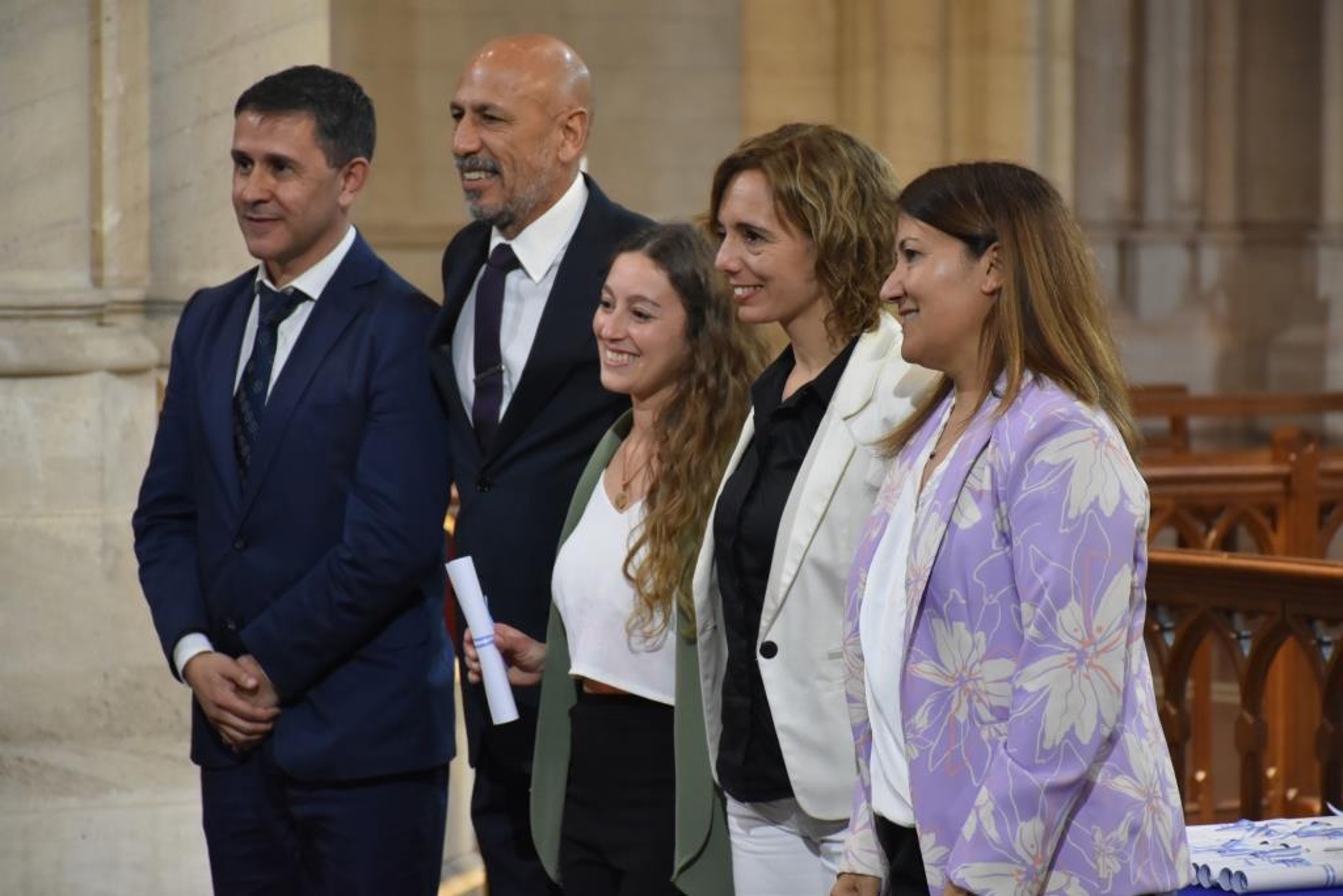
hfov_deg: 12.2
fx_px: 6268
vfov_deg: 8.2
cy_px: 448
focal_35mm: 168
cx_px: 672
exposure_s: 1/20
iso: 2000
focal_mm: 112
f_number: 5.6
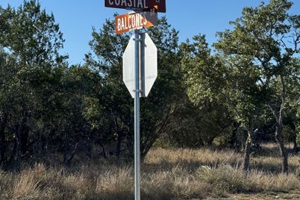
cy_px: -1
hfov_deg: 24.7
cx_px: 118
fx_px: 684
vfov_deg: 16.3
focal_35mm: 82
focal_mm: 6.76
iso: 64
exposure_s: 1/5848
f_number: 1.78
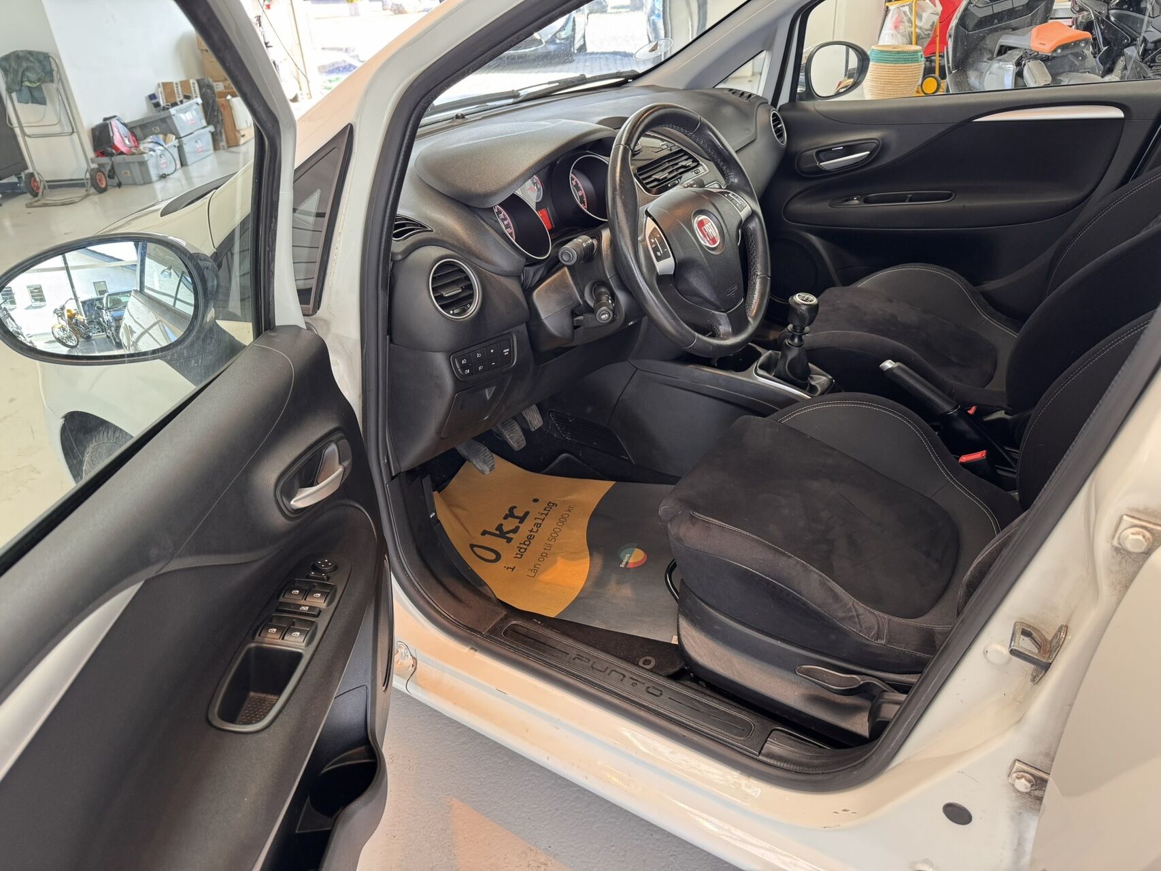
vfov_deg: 56.8
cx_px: 580
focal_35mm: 24
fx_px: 805
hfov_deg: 71.6
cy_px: 436
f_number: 1.78
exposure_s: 1/50
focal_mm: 6.76
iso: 160
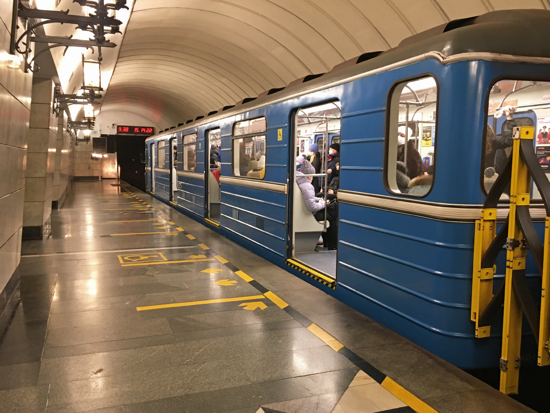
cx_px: 275
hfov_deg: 61.7
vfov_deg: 48.2
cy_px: 206
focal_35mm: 29
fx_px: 461
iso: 160
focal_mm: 4.15
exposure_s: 1/33
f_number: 2.2
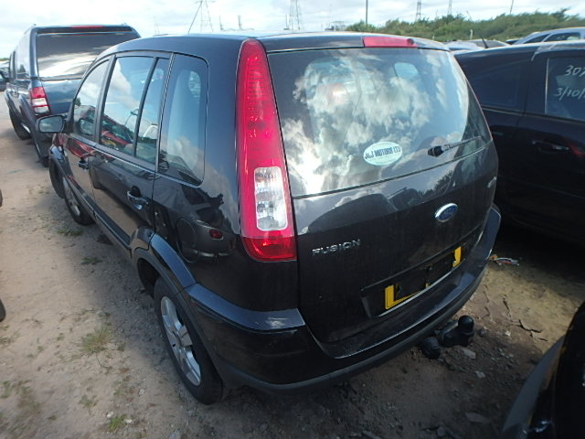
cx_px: 292
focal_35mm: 21
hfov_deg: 79.0
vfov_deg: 63.4
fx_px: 355
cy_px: 220
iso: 125
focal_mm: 3.7
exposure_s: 1/320
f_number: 3.5
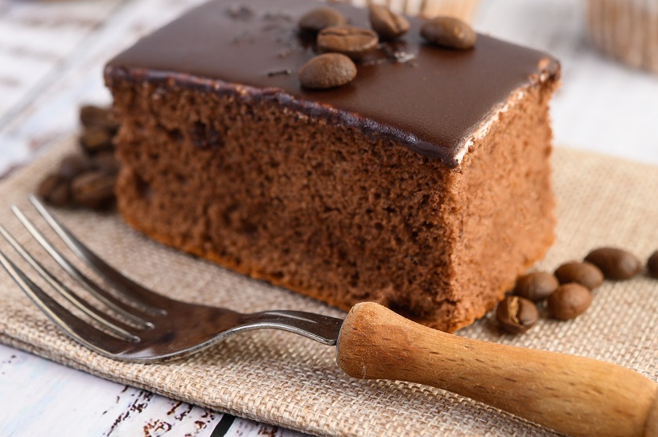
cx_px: 238
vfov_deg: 15.5
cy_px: 137
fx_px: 1607
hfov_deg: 23.1
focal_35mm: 88
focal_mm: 60
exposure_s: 1/125
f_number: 6.3
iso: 100
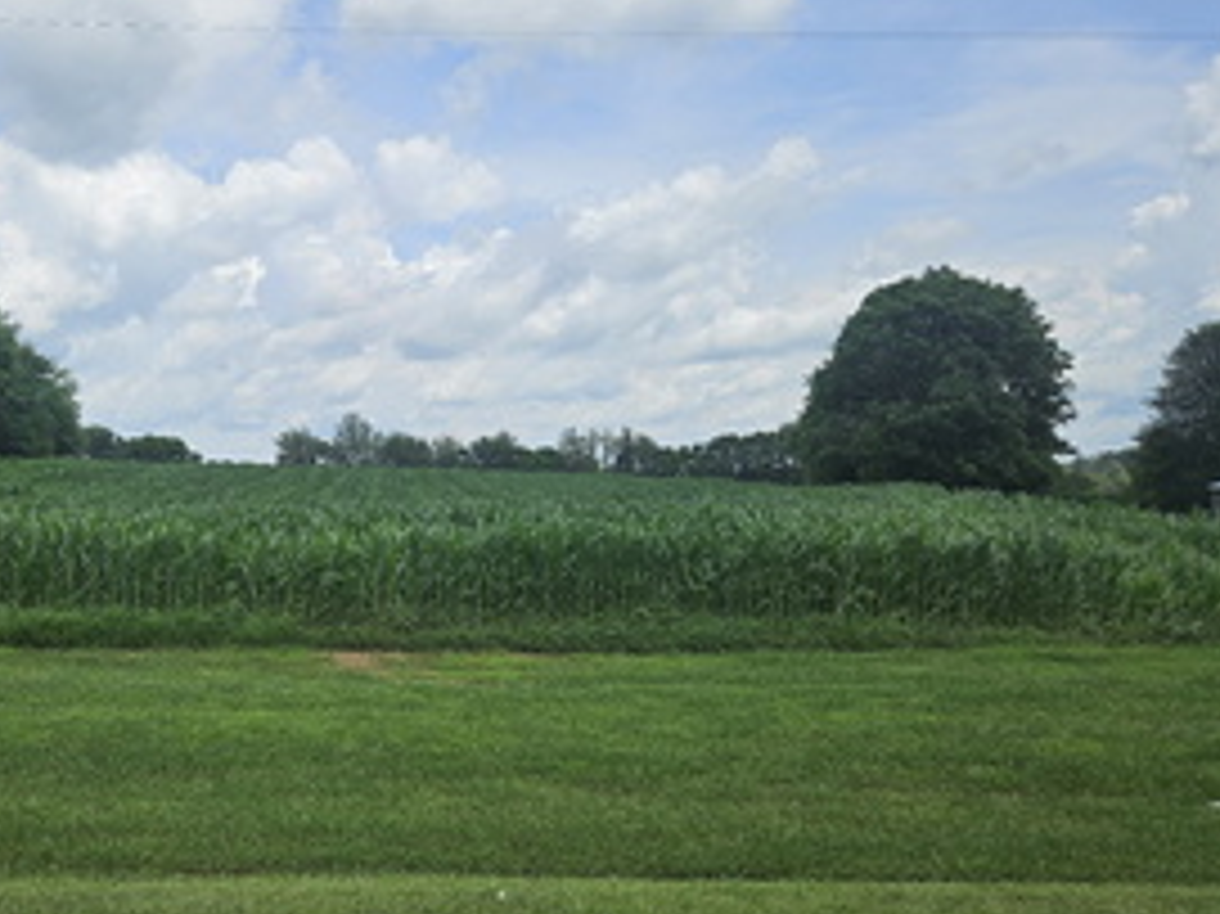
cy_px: 428
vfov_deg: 41.7
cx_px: 342
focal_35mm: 34
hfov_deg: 52.2
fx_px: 1198
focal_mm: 5.4
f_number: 1.8
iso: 25
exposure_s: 1/3727
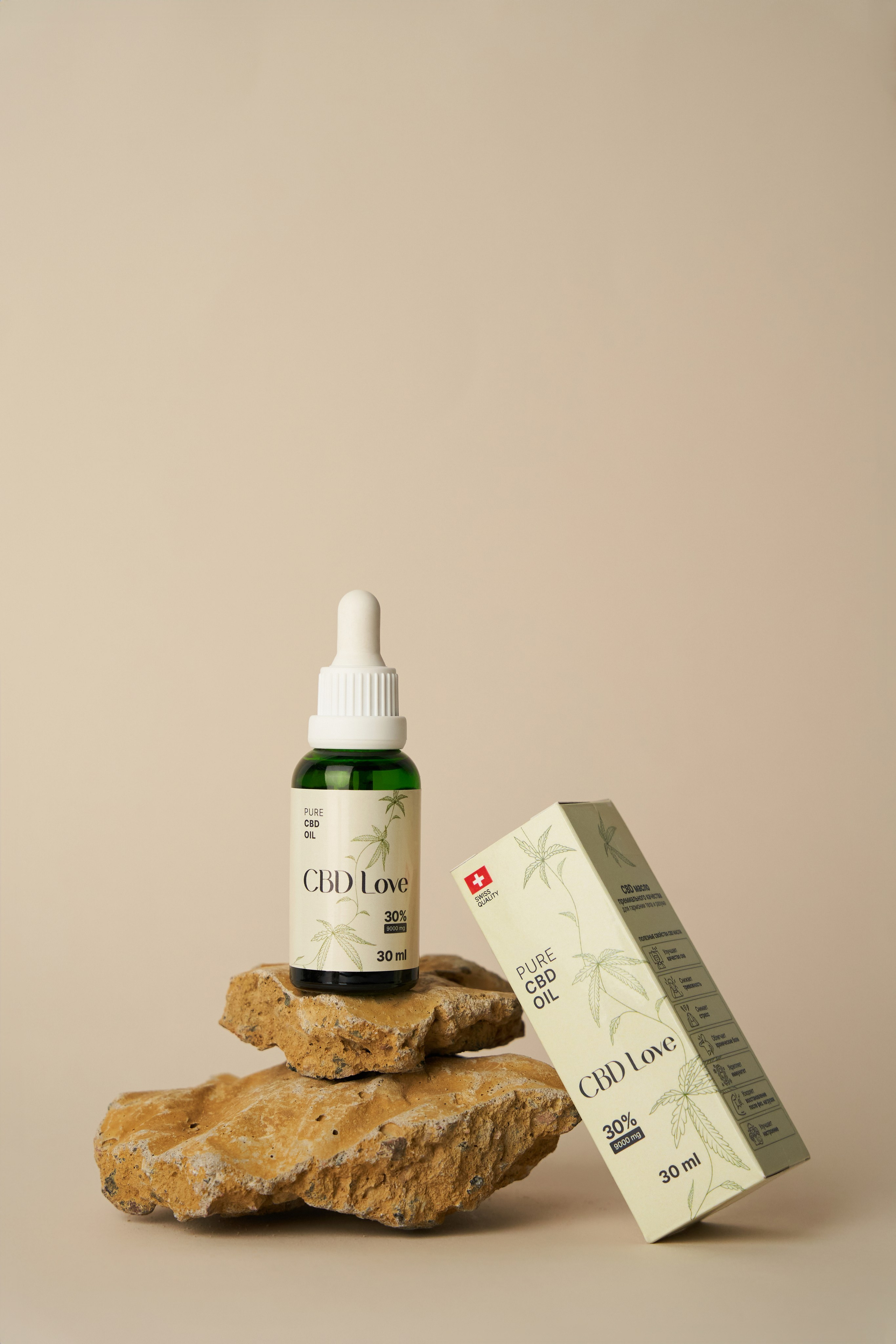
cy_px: 672
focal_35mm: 70
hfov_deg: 19.5
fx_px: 2613
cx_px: 448
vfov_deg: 28.8
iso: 800
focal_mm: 70
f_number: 5.6
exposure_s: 1/200
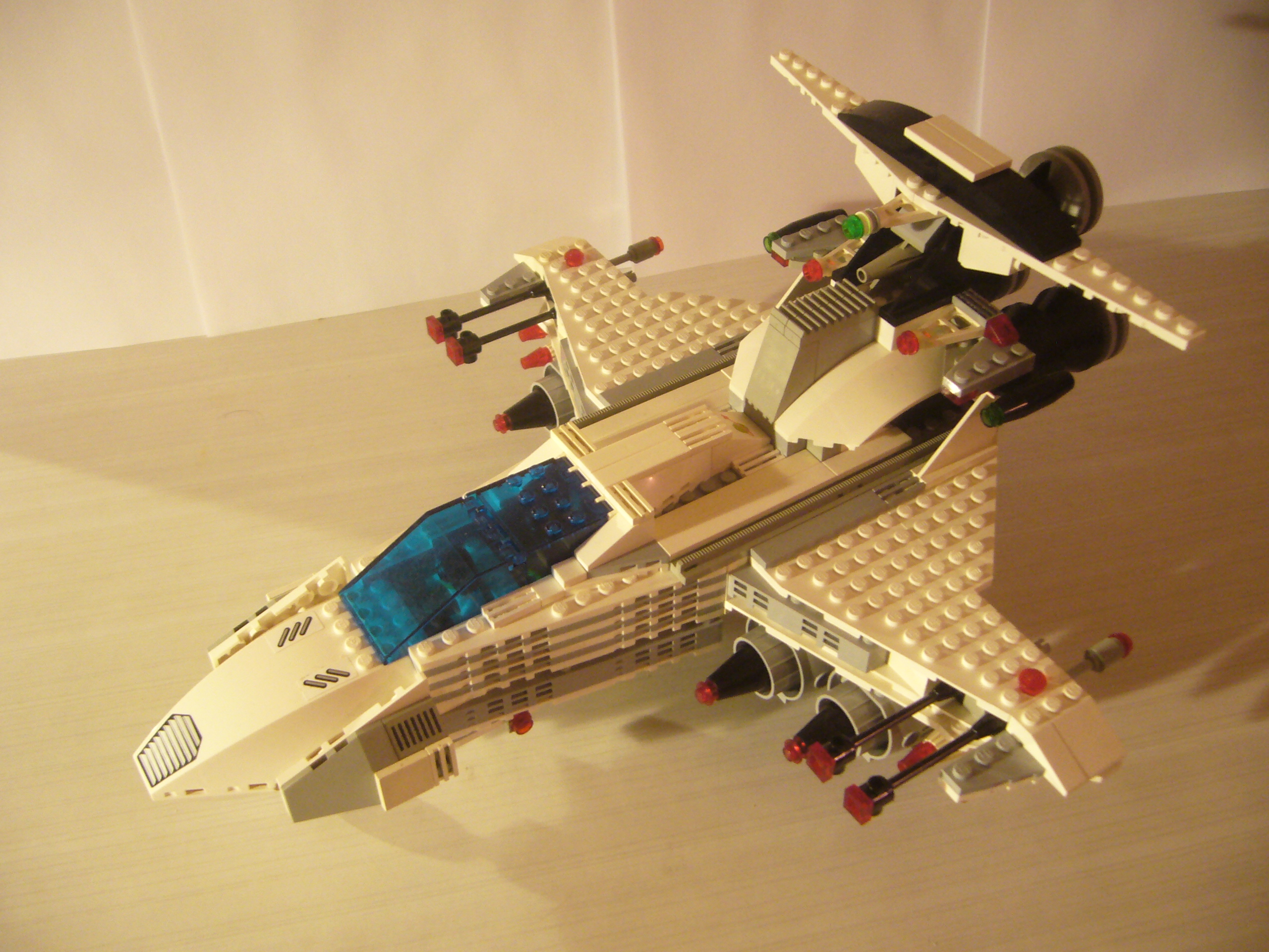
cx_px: 634
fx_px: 1283
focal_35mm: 35
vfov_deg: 40.7
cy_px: 476
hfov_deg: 52.6
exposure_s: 1/8
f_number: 2.8
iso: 200
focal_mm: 5.8
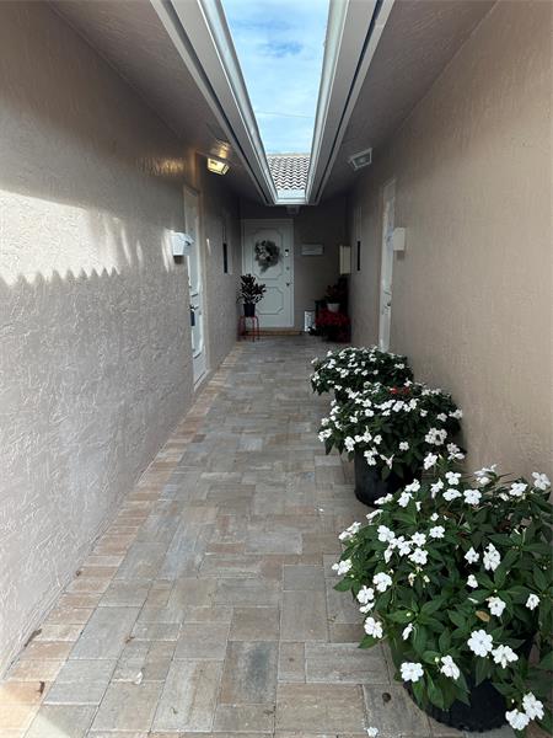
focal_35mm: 24
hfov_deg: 56.8
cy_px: 369
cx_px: 276
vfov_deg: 71.6
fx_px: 511
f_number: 1.78
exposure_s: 1/810
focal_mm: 6.86
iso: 80
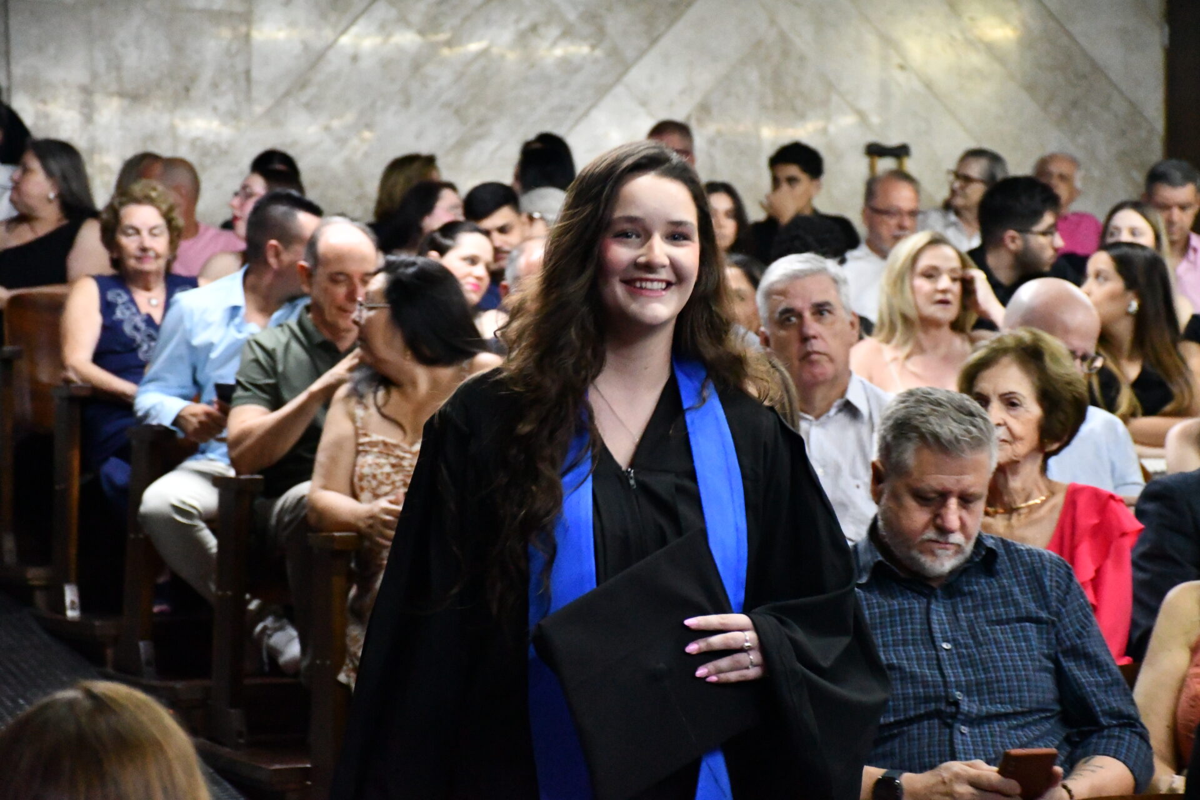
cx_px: 600
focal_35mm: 112
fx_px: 3733
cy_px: 400
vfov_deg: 12.2
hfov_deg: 18.3
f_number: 5
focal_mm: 75
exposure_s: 1/80
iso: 12800
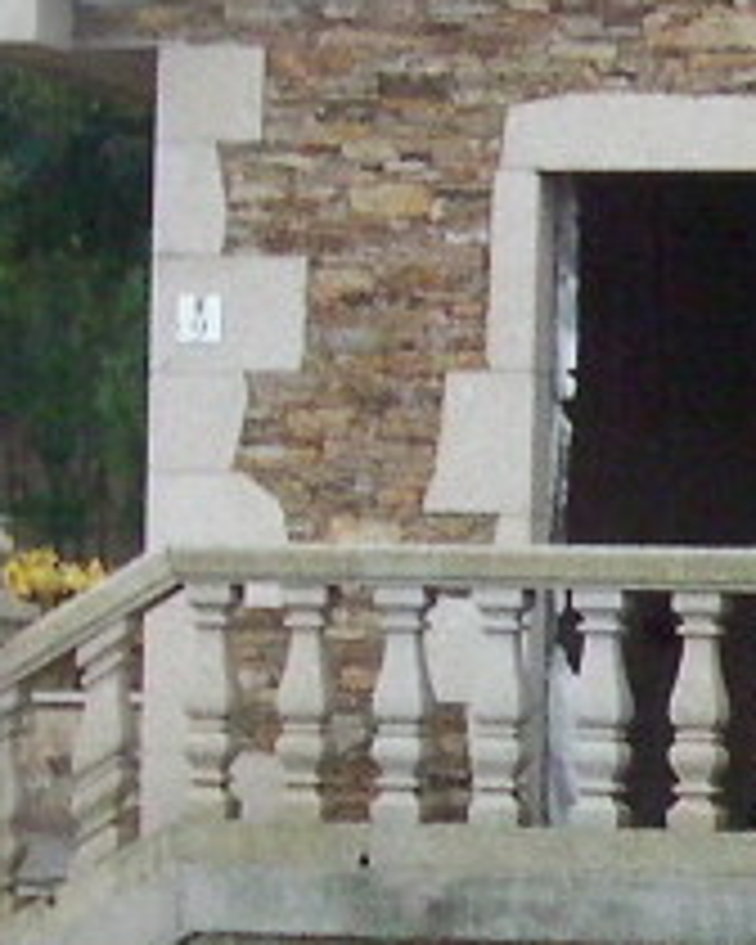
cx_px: 1323
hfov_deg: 7.1
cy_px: 796
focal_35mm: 212
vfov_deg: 9.1
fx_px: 5929
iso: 400
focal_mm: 6.8
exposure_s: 1/30
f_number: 3.5
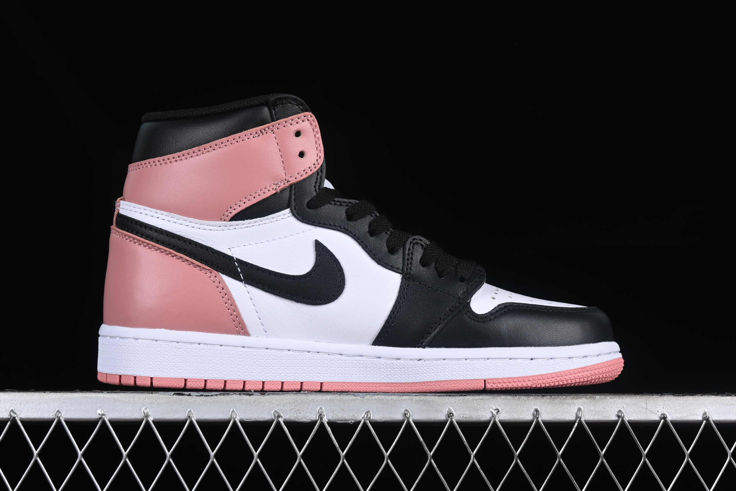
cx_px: 368
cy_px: 246
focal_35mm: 75
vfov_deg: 18.2
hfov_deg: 27.0
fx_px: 1533
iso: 160
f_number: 8
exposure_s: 1/80
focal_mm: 50
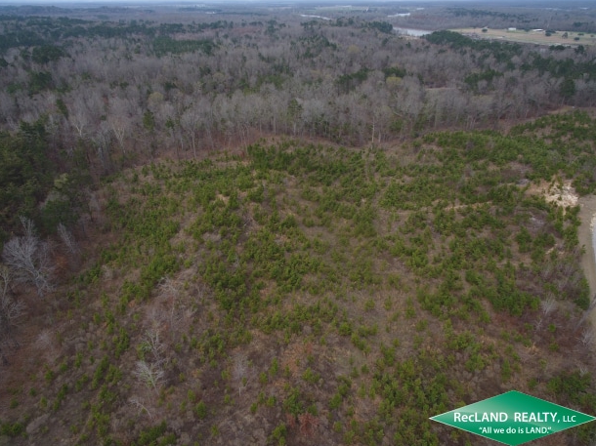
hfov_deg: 79.0
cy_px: 216
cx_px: 291
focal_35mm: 21
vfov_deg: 63.4
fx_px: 361
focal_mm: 3.61
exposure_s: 1/111
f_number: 2.8
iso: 100
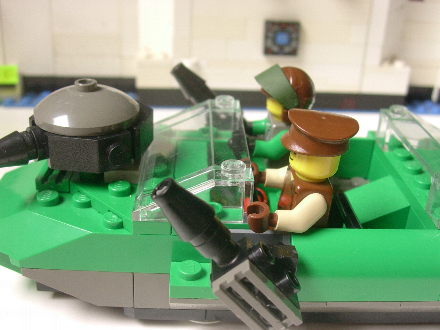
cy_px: 165
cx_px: 220
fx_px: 572
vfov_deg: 32.2
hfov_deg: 42.1
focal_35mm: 45
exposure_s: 1/43.9
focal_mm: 6.7
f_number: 2.9
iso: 70
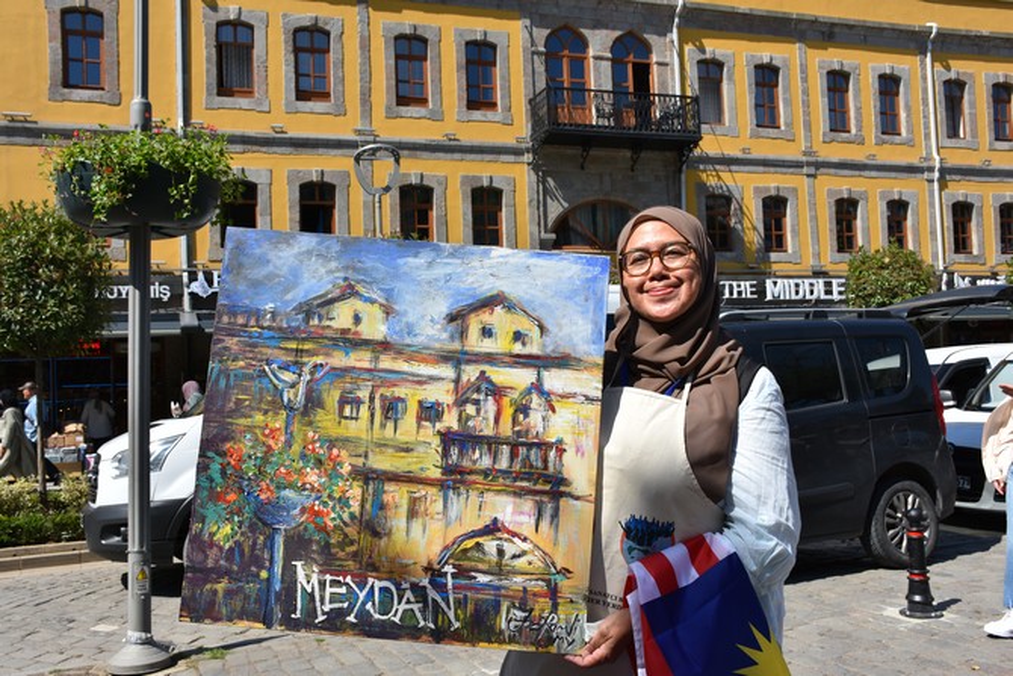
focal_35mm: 33
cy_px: 338
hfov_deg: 57.2
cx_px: 506
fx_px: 929
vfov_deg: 40.0
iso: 160
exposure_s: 1/500
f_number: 8
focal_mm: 22
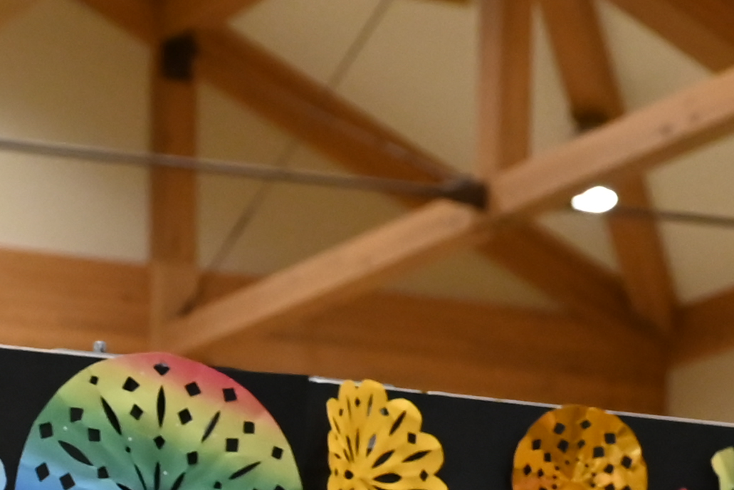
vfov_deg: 8.6
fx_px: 2855
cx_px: -82
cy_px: 1329
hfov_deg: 14.3
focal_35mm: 140
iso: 2000
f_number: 5.6
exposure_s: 1/160
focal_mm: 24
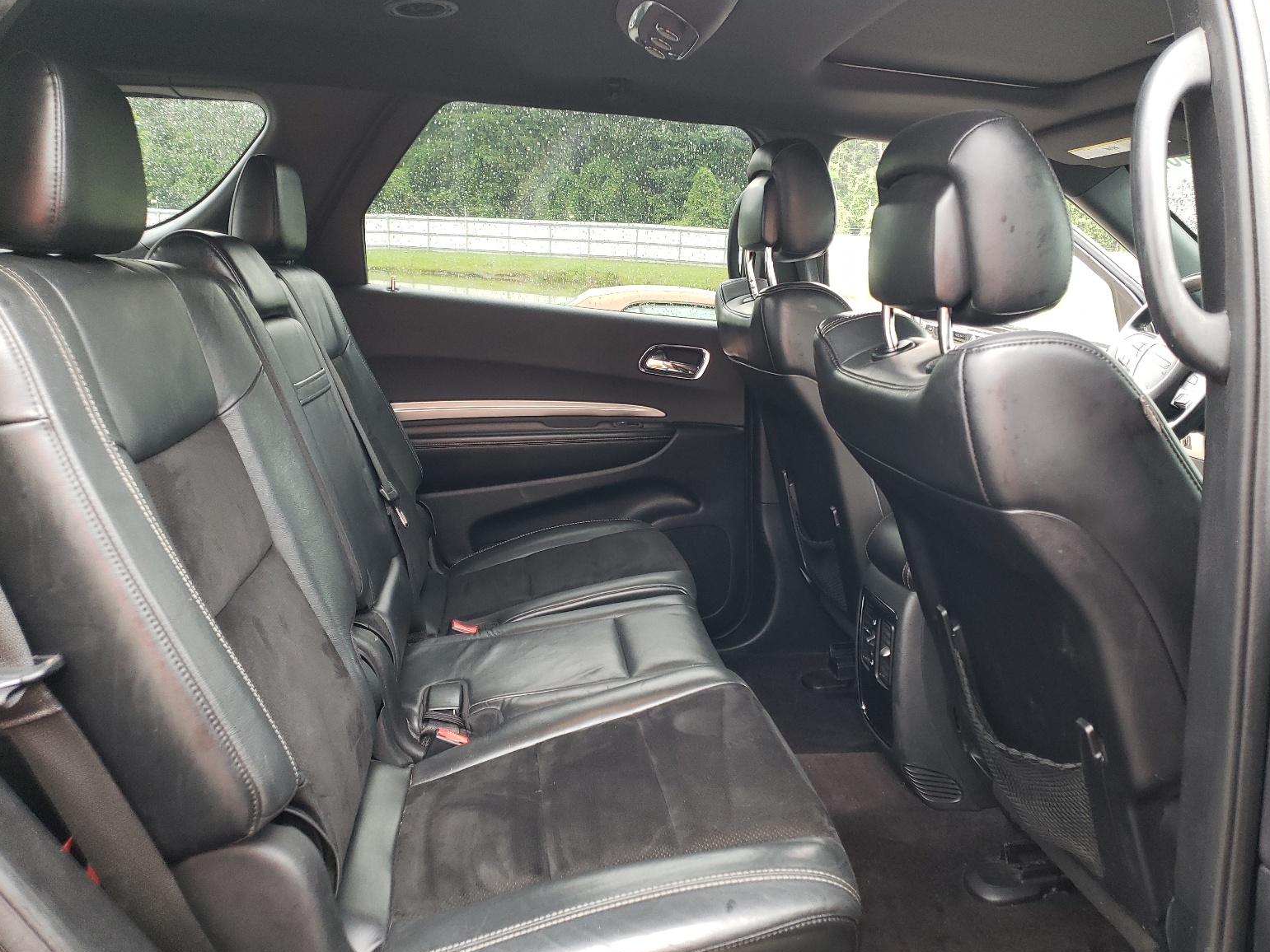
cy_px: 474
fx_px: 991
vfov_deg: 51.4
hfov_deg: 65.3
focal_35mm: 27
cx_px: 658
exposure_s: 1/60.2
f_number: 1.5
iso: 115
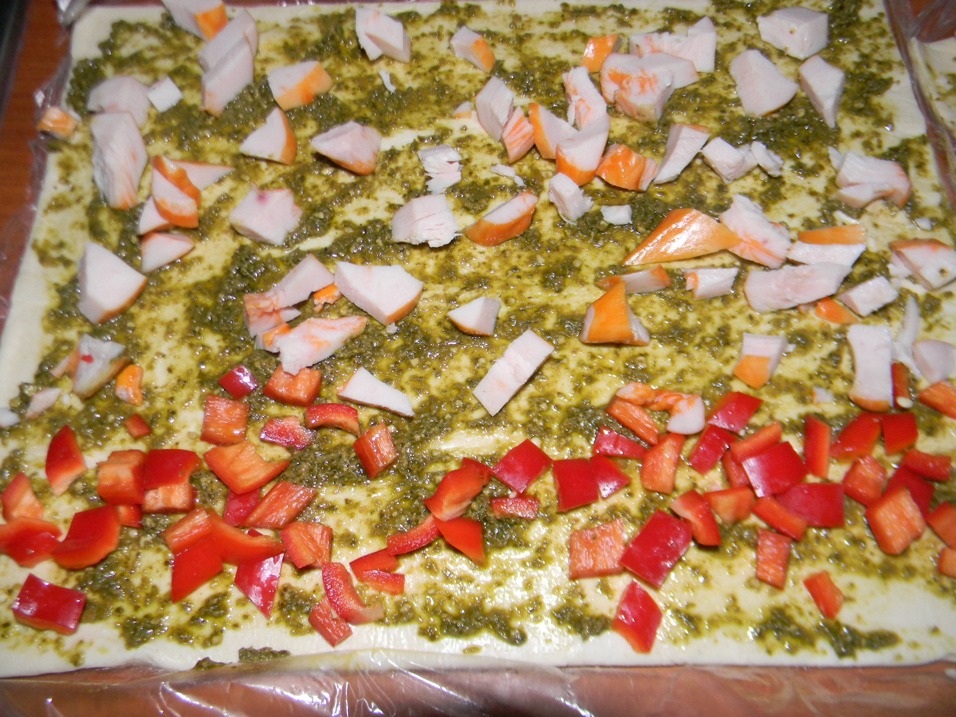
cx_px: 478
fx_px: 773
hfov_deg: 63.4
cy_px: 358
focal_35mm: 28
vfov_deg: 49.7
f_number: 7
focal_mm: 5
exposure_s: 1/26
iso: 200
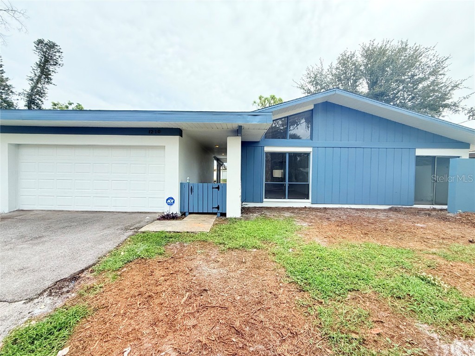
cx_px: 238
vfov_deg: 85.7
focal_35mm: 14
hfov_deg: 102.1
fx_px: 192
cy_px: 178
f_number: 2.2
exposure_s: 1/1087
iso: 64
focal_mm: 2.22
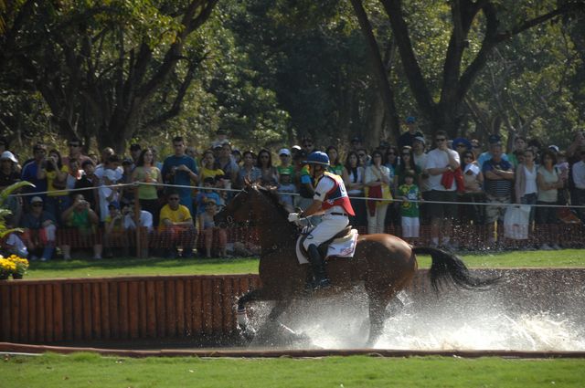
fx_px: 3165
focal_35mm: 195
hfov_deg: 10.6
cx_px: 292
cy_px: 194
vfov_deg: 7.0
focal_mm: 130
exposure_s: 1/500
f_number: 5.6
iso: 200
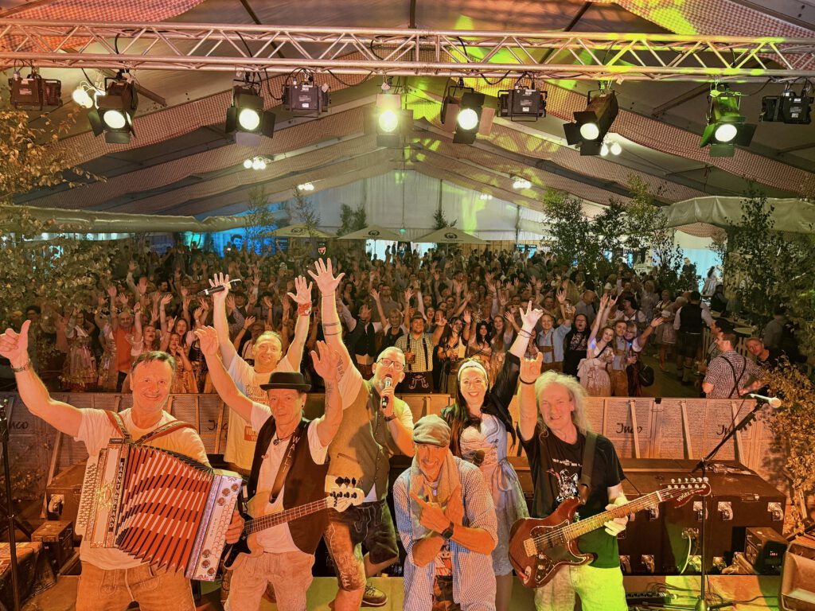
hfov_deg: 71.6
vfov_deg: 56.8
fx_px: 565
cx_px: 408
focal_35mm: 24
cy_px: 306
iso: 250
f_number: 1.78
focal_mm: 6.76
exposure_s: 1/60
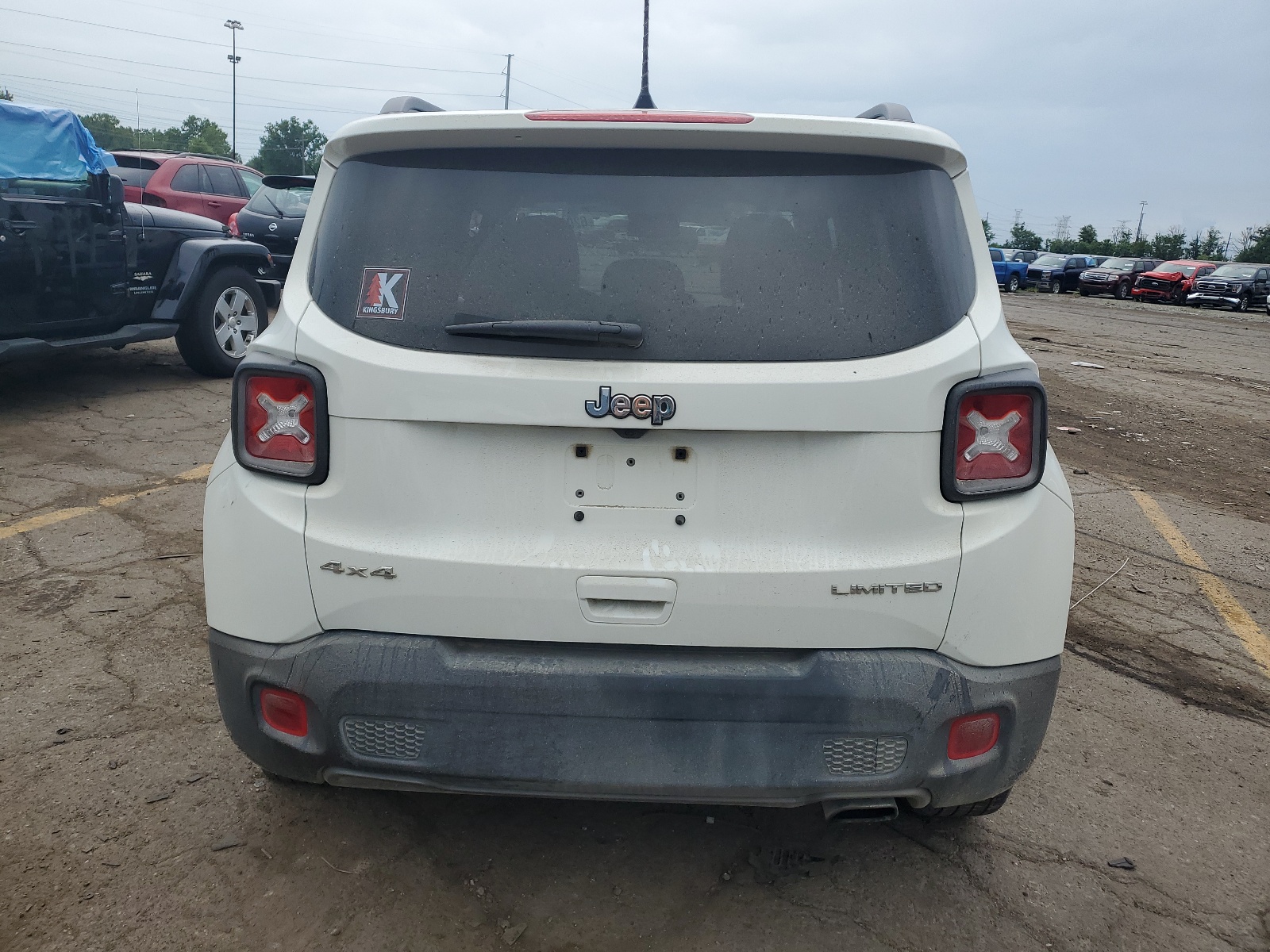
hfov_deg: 67.3
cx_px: 635
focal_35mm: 26
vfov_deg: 53.1
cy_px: 476
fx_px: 954
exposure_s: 1/2500
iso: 50
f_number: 1.5
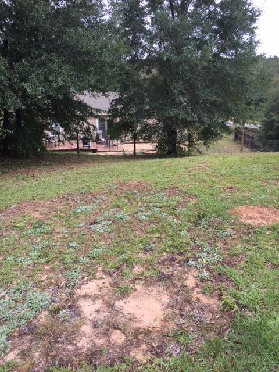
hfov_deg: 48.2
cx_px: 140
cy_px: 186
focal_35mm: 29
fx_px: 312
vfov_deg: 61.7
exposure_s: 1/289
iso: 32
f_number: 2.2
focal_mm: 4.15
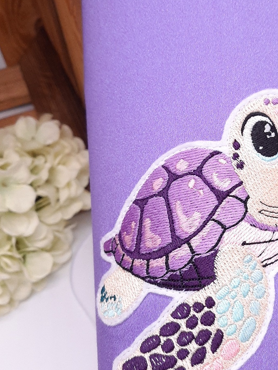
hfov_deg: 30.7
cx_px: 224
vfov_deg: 41.2
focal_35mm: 46
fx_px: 493
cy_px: 194
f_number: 1.7
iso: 200
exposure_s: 1/256
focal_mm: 3.93
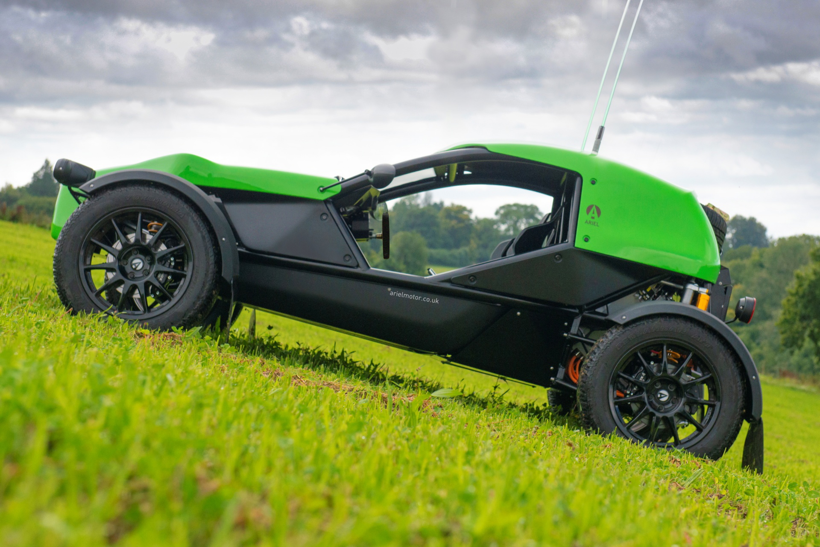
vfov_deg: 20.6
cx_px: 410
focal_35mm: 66
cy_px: 274
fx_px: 1504
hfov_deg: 30.5
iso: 1000
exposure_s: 1/800
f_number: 5.6
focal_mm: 66
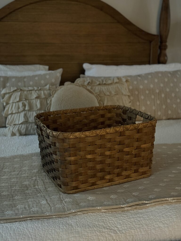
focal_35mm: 48
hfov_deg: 30.3
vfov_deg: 39.7
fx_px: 335
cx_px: 90
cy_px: 120
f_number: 1.78
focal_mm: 6.76
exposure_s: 1/15
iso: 800
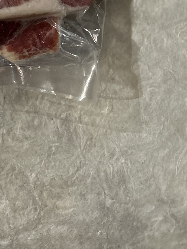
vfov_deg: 22.8
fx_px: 547
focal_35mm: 76
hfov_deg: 17.7
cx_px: -80
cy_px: -75
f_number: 1.5
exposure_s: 1/50
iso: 320
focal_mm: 5.7
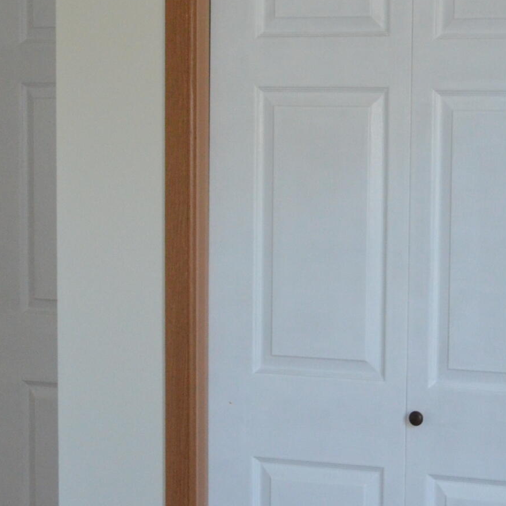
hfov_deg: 16.6
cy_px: 250
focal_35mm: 104
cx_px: 381
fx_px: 1720
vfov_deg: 16.7
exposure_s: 1/60
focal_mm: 24
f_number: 4
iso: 1800
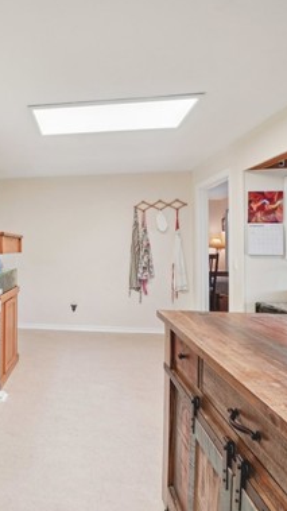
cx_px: 35
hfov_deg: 45.4
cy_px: 259
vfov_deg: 78.7
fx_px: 311
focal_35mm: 23
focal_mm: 13
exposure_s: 1/20
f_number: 8
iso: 400
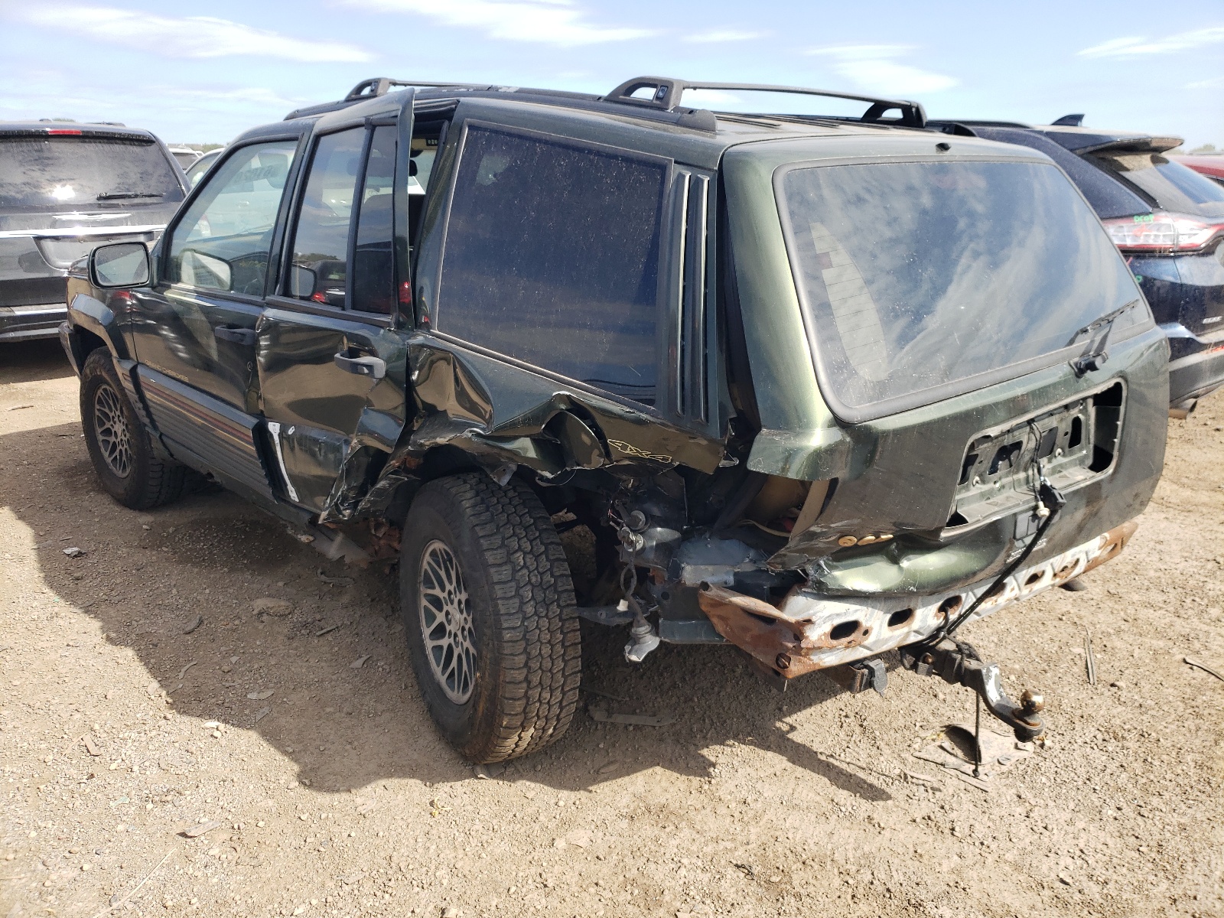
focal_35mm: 26
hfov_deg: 67.3
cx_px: 612
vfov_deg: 53.1
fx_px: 919
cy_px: 459
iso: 50
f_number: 1.5
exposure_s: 1/1250
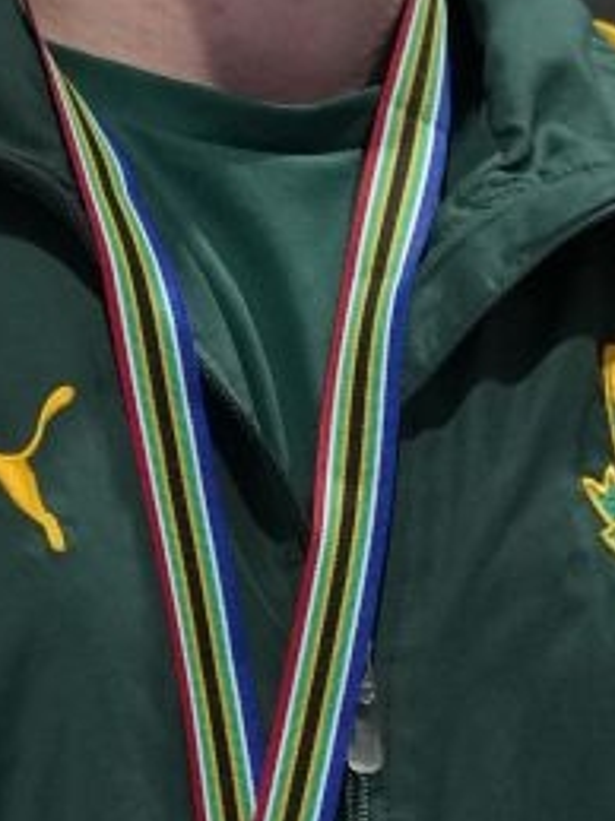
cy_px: 197
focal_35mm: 1337
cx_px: 415
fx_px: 31698
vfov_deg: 1.5
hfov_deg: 1.1
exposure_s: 1/250
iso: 2500
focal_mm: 200
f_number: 2.8
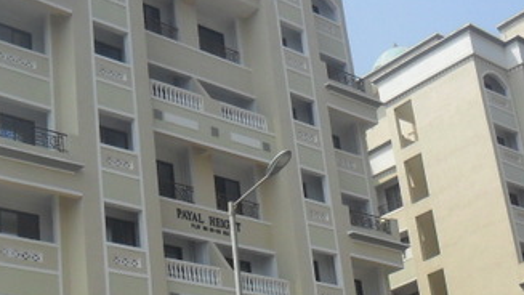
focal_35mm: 72
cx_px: 303
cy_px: 229
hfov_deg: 29.3
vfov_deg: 16.7
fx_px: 1000
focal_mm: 4.9
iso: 100
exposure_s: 1/180
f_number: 8.9
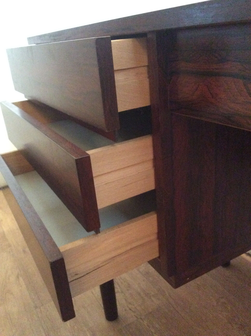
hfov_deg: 44.1
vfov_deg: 56.9
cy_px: 168
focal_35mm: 32
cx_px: 126
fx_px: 310
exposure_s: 1/17
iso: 640
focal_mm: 3.3
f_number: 2.4
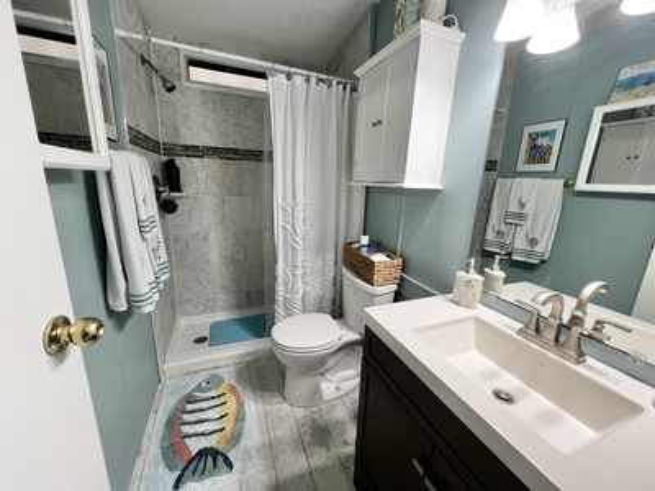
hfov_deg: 106.2
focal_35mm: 13
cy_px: 246
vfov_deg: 89.9
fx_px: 246
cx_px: 328
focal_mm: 1.57
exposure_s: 1/120
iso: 160
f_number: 1.8
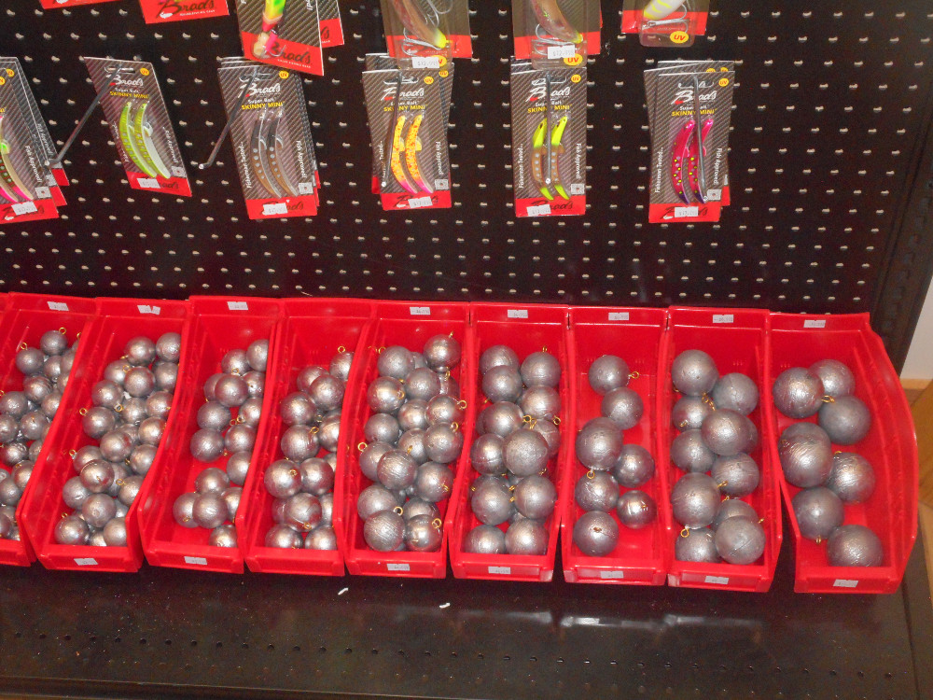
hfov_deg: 37.5
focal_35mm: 51
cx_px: 466
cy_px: 350
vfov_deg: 28.6
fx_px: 1375
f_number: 4.9
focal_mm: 9.1
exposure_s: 1/60
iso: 450
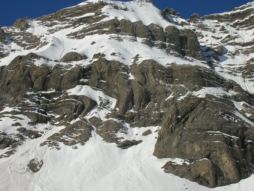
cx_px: 124
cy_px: 95
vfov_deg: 19.4
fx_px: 558
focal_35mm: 76
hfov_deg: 25.7
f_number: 6.7
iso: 50
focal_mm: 12.3
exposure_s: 1/440
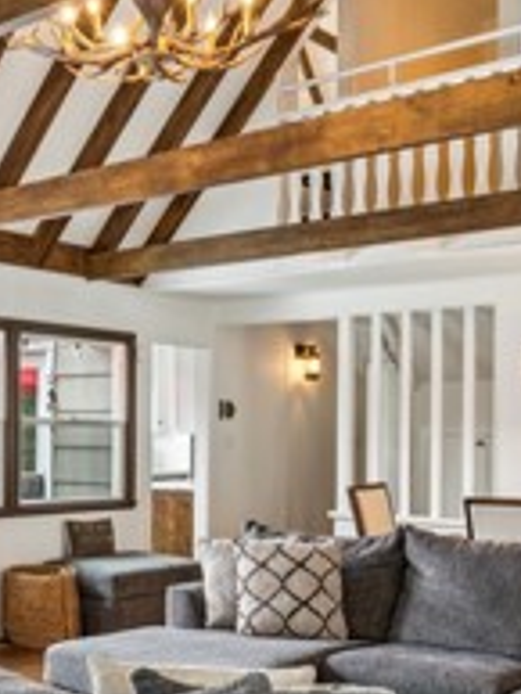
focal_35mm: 52
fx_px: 1048
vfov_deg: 36.4
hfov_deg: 25.9
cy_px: 439
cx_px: -43
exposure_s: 1/2.5
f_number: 13
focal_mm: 16.4
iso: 100
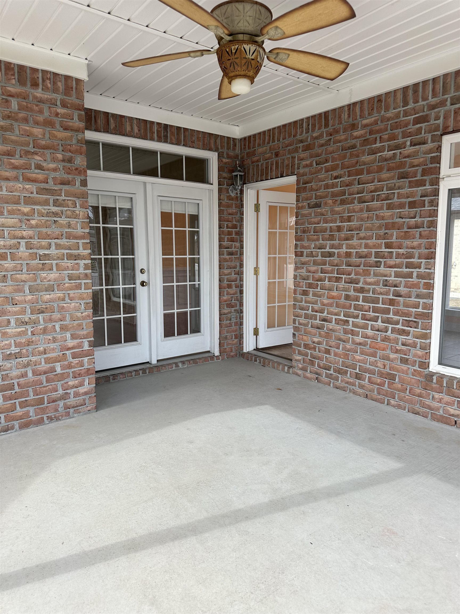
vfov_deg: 71.6
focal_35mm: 24
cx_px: 230
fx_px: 425
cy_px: 307
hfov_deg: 56.8
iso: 80
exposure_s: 1/642
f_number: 1.78
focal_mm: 6.86
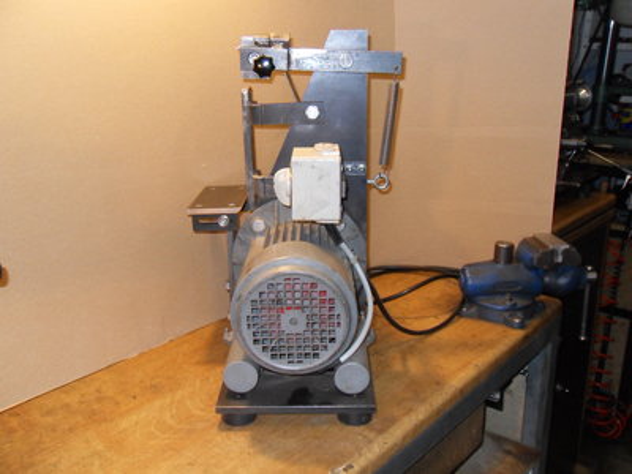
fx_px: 639
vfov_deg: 40.7
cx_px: 316
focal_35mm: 35
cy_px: 237
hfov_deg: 52.6
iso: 400
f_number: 3.5
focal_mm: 6.3
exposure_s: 1/45
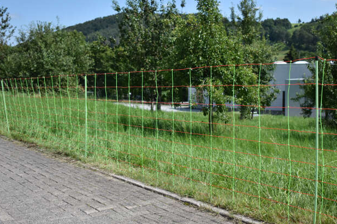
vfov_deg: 24.2
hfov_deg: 35.6
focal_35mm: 56
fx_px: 524
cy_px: 112
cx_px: 181
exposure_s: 1/4000
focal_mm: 32
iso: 560
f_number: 5
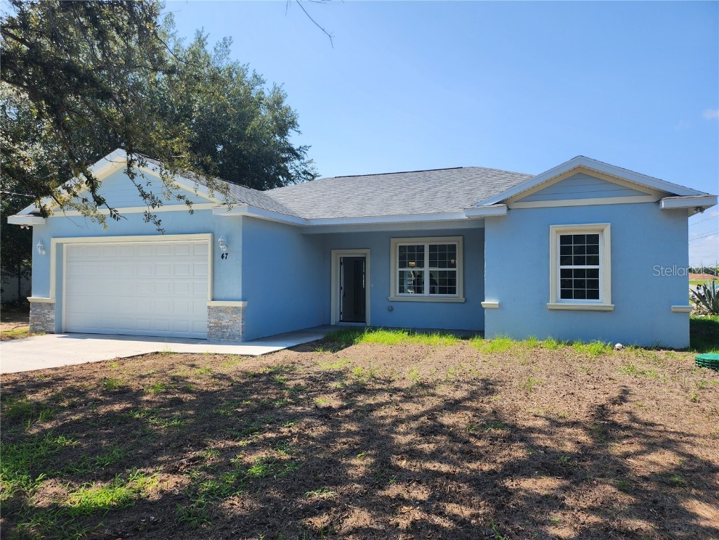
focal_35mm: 24
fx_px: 498
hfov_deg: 71.6
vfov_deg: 56.8
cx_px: 360
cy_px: 270
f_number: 1.8
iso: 50
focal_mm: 5
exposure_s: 1/2027
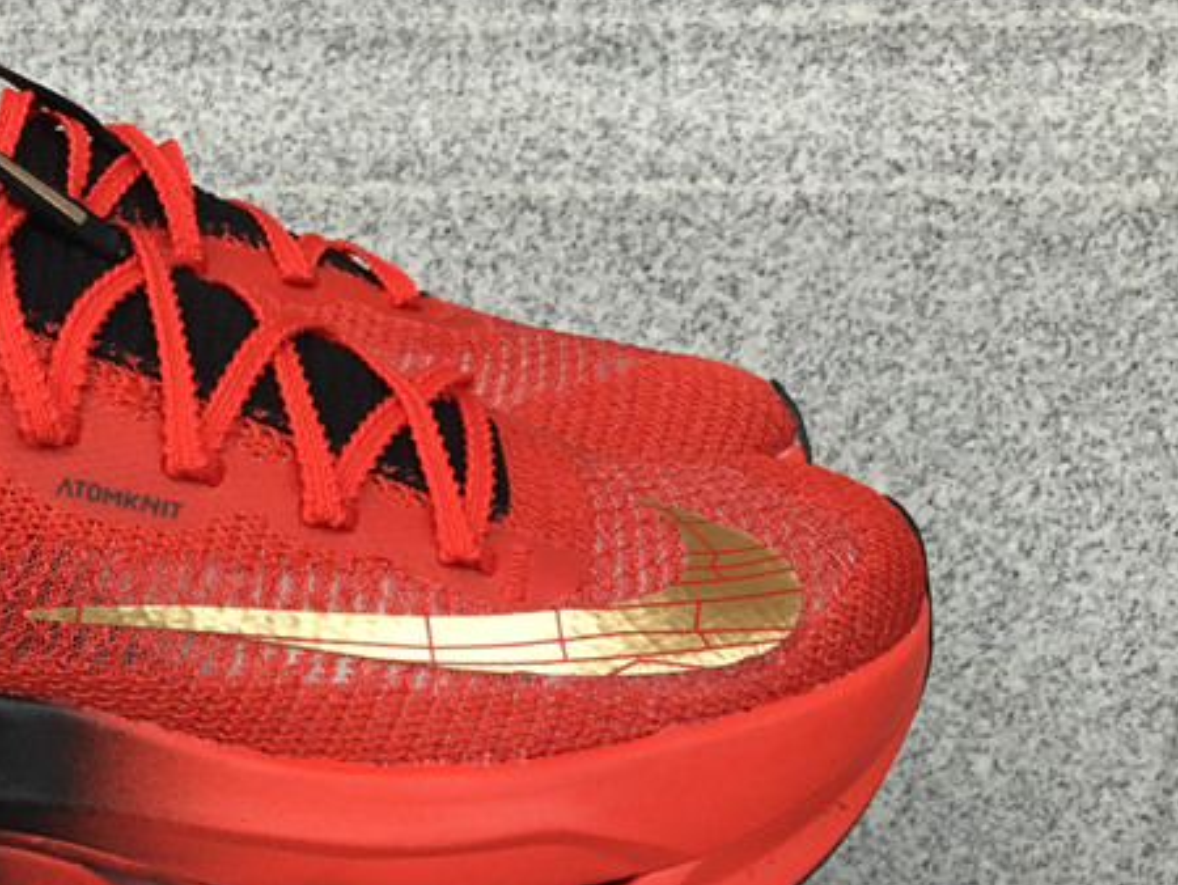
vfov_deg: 23.0
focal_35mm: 62
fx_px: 2111
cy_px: 805
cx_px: 99
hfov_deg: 29.8
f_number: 2.4
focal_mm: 3.3
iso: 32
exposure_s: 1/100
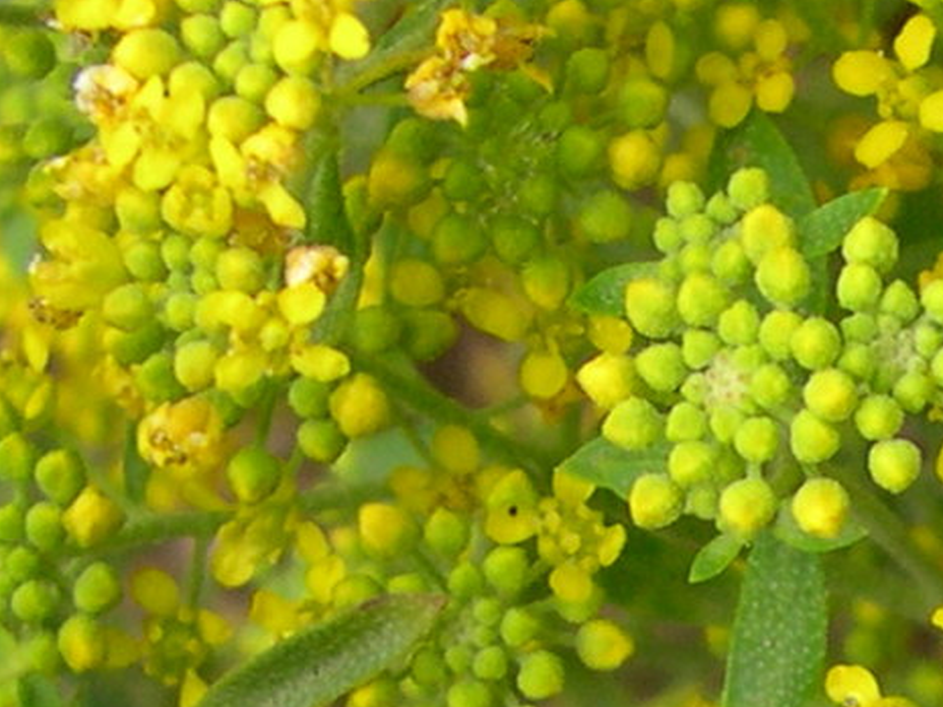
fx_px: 3569
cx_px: 1606
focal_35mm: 131
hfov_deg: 13.7
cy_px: 977
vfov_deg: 11.0
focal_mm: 8
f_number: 2.8
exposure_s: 1/429
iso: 100
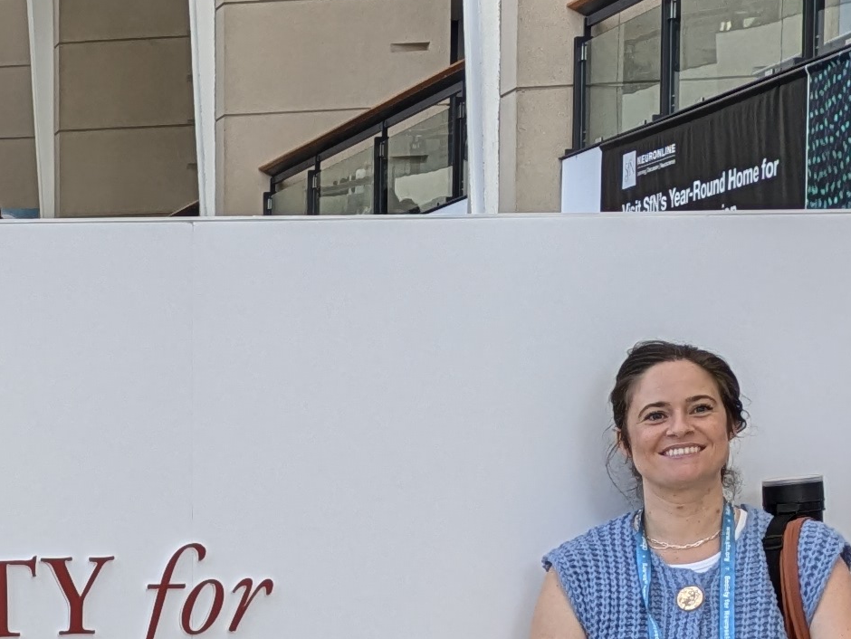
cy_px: 777
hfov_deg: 15.3
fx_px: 3025
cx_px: -226
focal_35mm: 123
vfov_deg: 11.8
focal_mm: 5.43
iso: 63
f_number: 1.89
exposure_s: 1/120
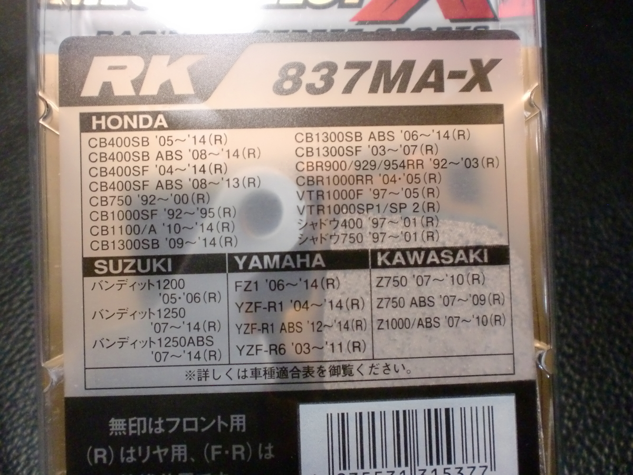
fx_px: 640
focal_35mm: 35
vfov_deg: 40.7
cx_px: 316
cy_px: 238
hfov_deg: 52.6
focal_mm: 6.3
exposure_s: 1/30
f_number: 3.1
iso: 400
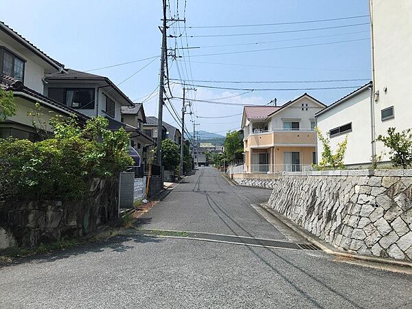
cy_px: 154
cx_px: 206
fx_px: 333
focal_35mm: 28
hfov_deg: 63.4
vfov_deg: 49.7
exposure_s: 1/3300
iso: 20
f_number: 1.8
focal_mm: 3.99
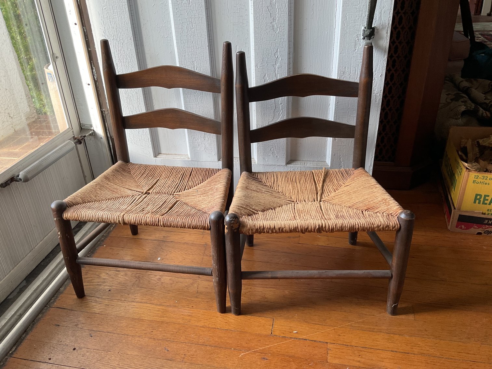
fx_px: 412
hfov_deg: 61.7
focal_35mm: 29
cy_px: 184
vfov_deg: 48.2
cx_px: 246
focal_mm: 3
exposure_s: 1/120
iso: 50
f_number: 1.8
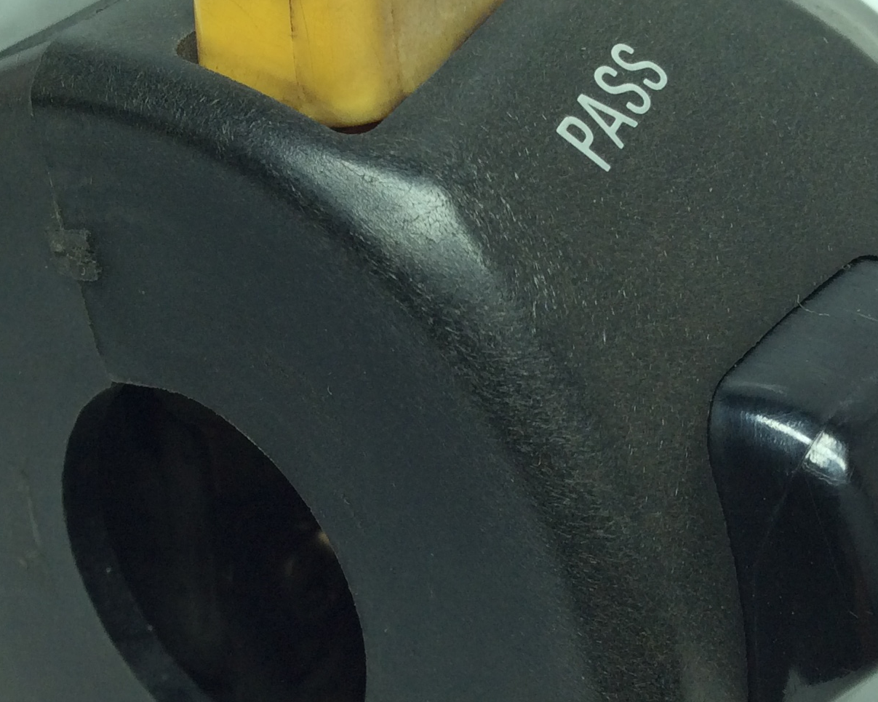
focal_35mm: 67
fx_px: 1741
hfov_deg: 28.3
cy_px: 324
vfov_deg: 22.8
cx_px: 387
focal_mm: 3.3
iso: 32
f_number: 2.4
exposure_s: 1/238
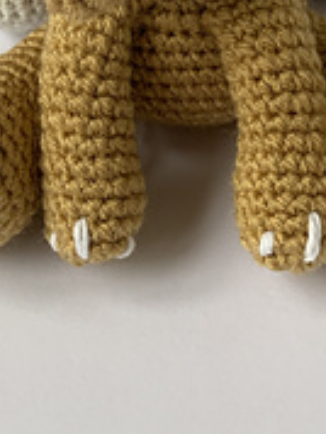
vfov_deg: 23.9
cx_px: 172
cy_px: -110
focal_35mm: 73
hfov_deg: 20.2
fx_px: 914
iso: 80
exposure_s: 1/121
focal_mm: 4.25
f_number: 1.8
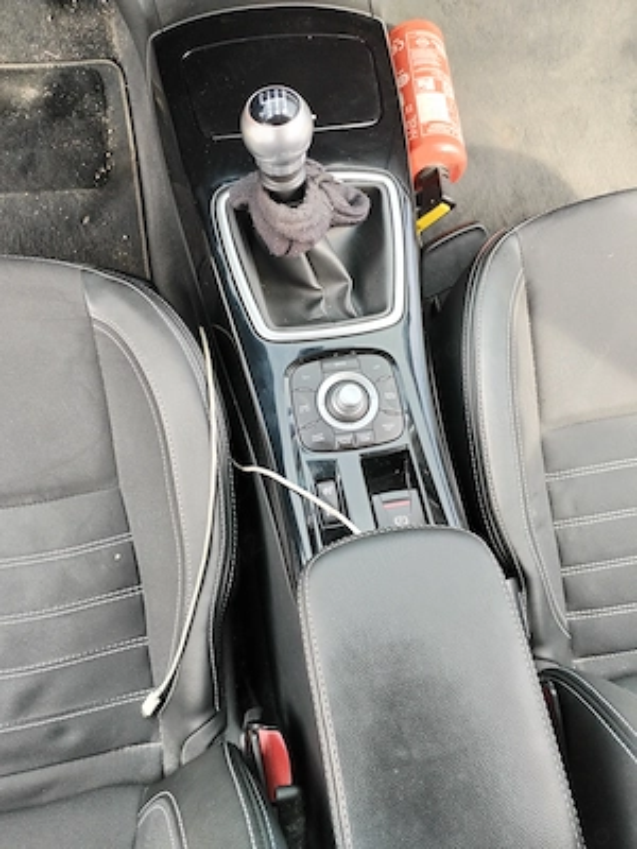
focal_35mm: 29
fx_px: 712
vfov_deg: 61.7
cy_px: 424
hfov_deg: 48.2
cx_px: 318
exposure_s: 1/100
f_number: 1.8
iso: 259
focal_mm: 4.75
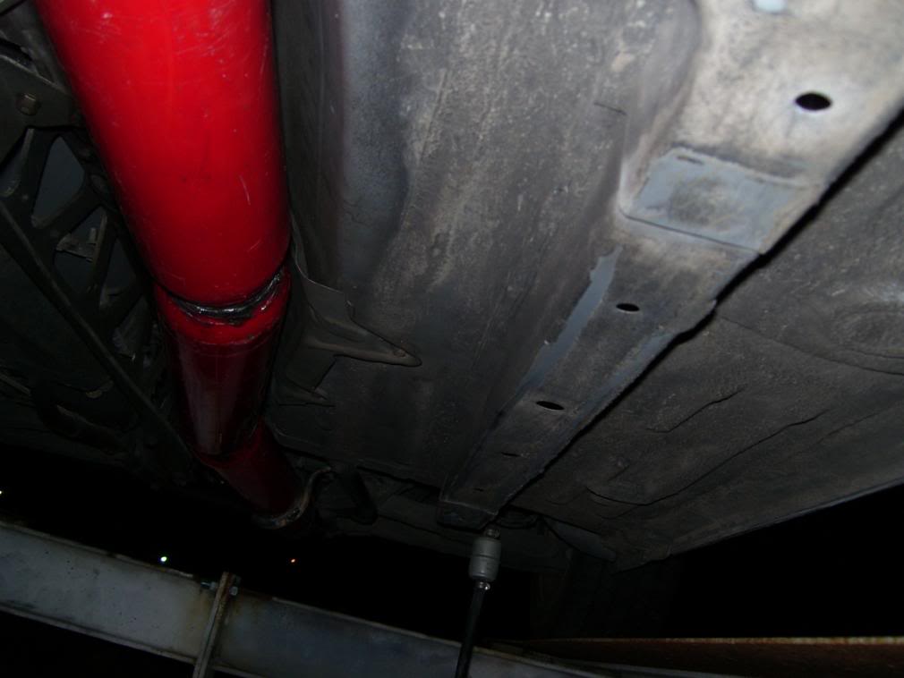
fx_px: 940
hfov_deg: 51.3
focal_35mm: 36
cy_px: 339
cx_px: 452
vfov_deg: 39.7
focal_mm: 6
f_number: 2.7
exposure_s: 1/60
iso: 80
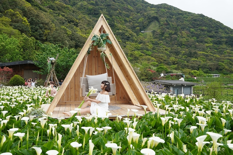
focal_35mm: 39
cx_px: 116
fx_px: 252
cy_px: 78
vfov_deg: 34.2
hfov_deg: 49.6
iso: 125
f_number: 5
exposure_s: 1/320
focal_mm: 26
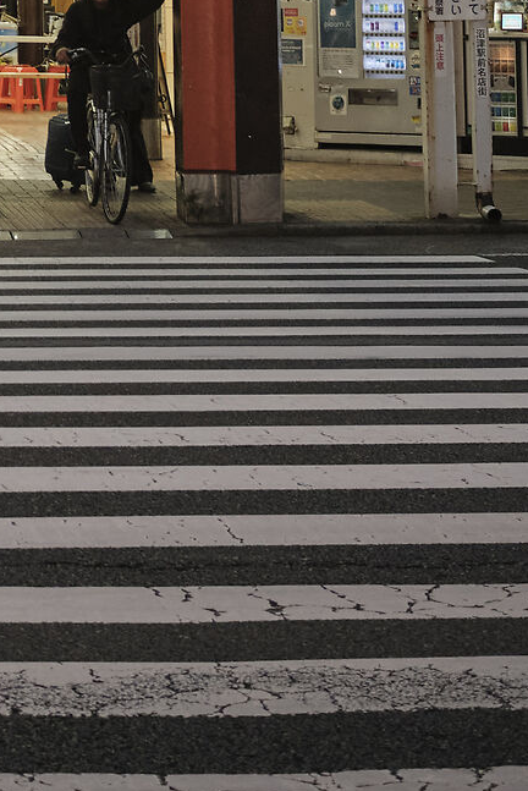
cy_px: -397
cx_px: -319
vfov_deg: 12.8
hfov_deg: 8.8
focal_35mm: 152
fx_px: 3340
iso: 1250
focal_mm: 27
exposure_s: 1/80
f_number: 2.8
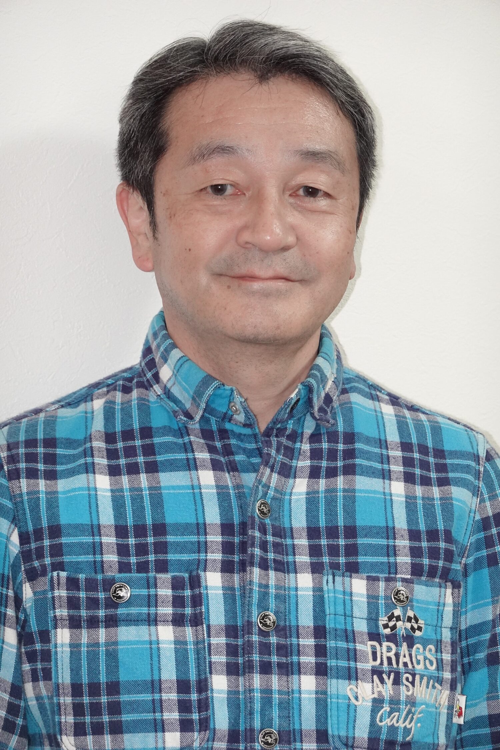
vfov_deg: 19.3
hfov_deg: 12.9
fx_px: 2208
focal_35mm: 106
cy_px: 375
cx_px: 250
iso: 1600
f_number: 4
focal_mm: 38.86
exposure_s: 1/50
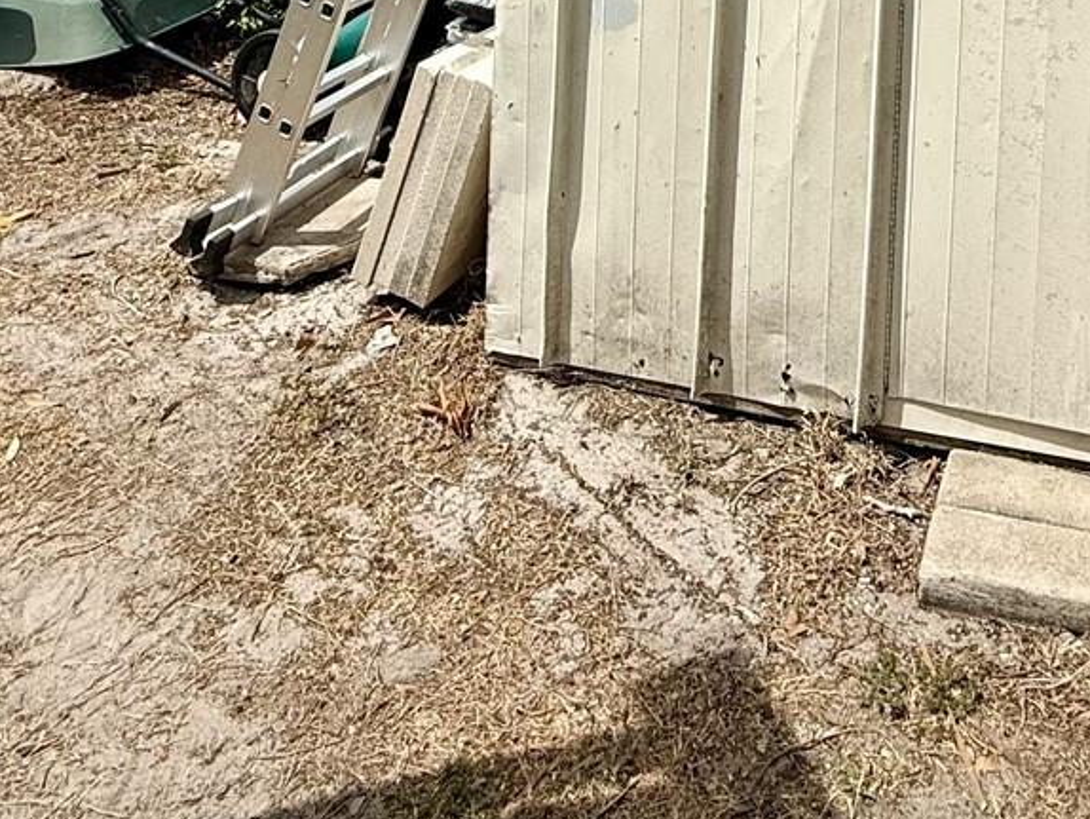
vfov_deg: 29.0
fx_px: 1229
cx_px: 877
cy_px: -279
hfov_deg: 45.4
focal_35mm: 39
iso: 50
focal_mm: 2.22
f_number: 2.2
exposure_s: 1/5155
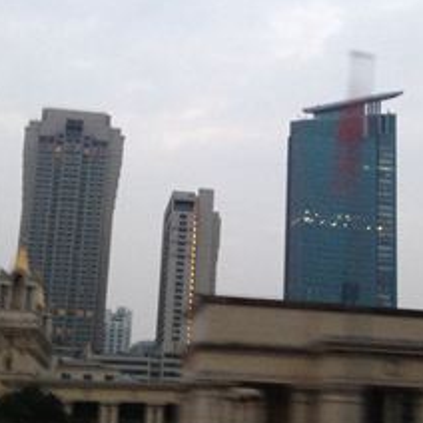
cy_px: 182
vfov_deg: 24.6
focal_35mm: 70
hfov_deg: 24.6
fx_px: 968
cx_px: 251
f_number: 2.4
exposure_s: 1/20
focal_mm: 4.28
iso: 250
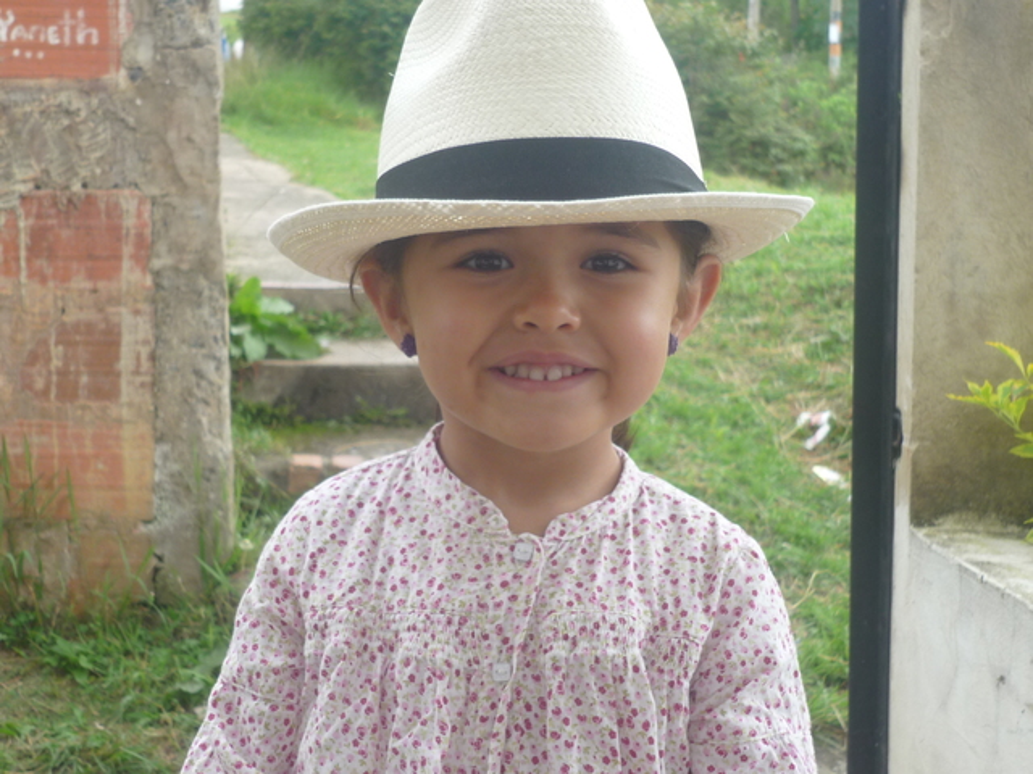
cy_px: 387
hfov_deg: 29.8
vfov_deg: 22.6
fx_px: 1940
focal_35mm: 65
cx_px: 516
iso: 100
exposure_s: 1/125
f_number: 3.2
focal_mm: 8.4
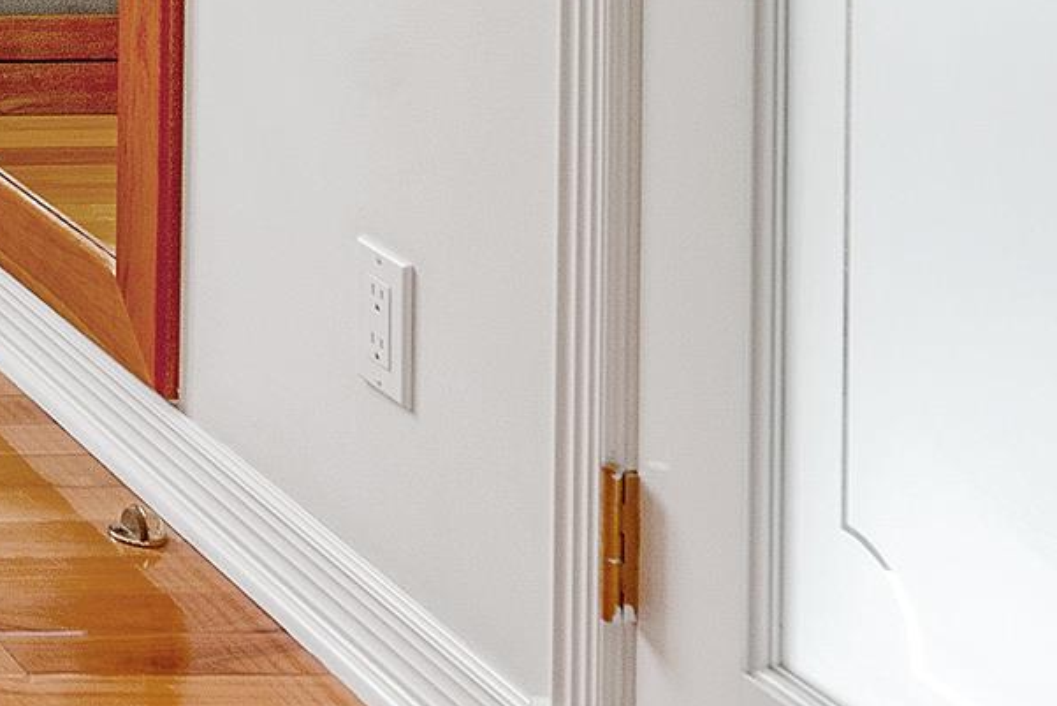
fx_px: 2702
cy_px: -696
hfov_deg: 15.6
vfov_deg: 13.0
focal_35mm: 92
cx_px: -1263
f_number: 7.1
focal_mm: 18
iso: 125
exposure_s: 1/50
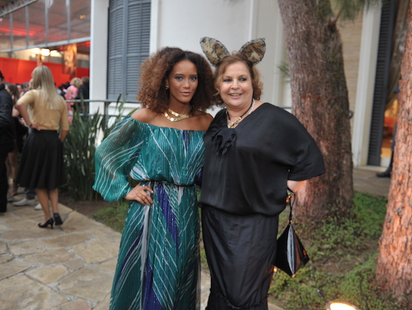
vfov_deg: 41.8
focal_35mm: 34
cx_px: 220
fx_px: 405
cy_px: 154
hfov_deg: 53.9
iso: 640
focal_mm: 31
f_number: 4.5
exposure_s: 1/20
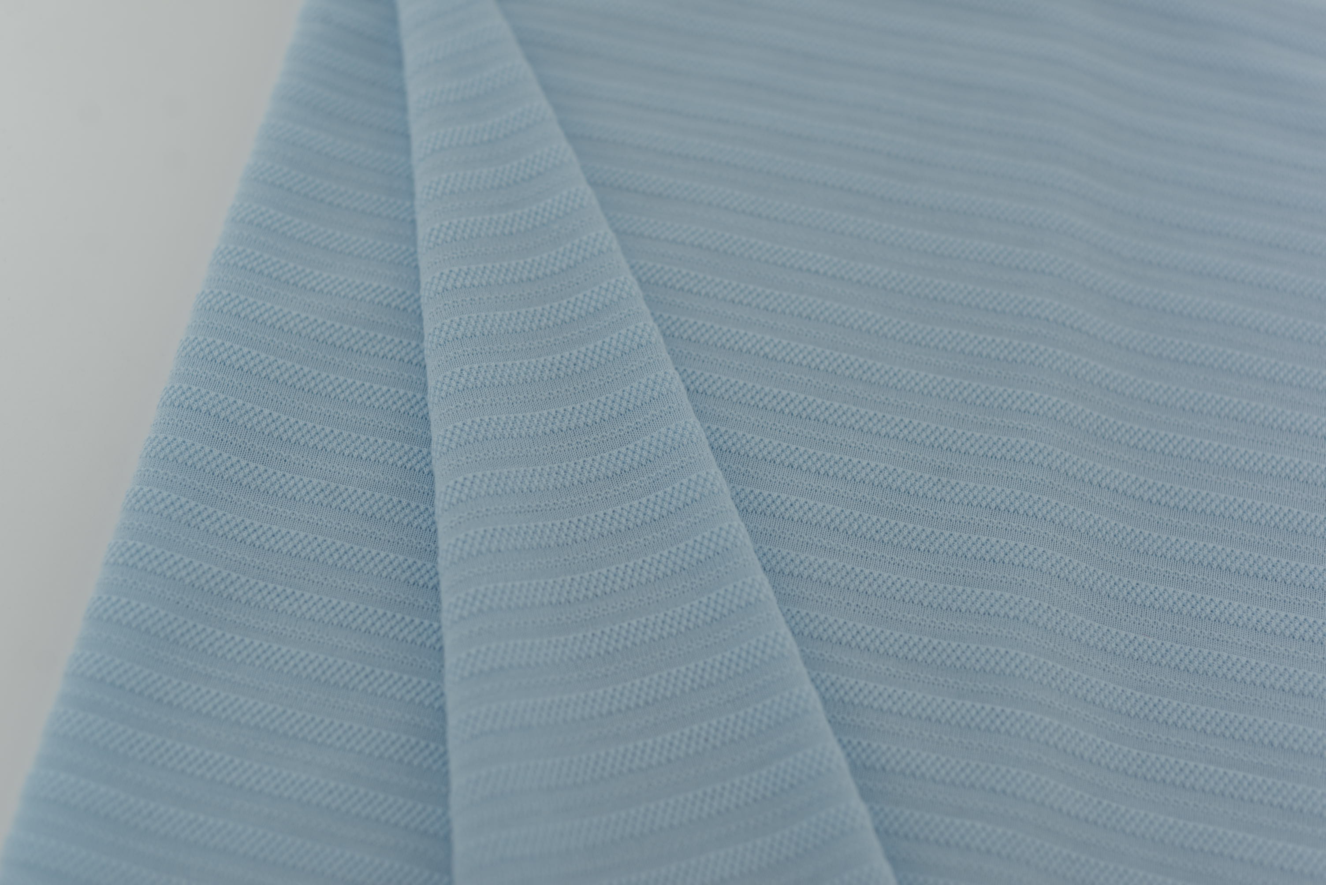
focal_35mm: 50
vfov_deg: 27.0
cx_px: 663
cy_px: 442
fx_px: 1842
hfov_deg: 39.6
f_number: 3.5
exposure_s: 1/320
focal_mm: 50
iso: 100
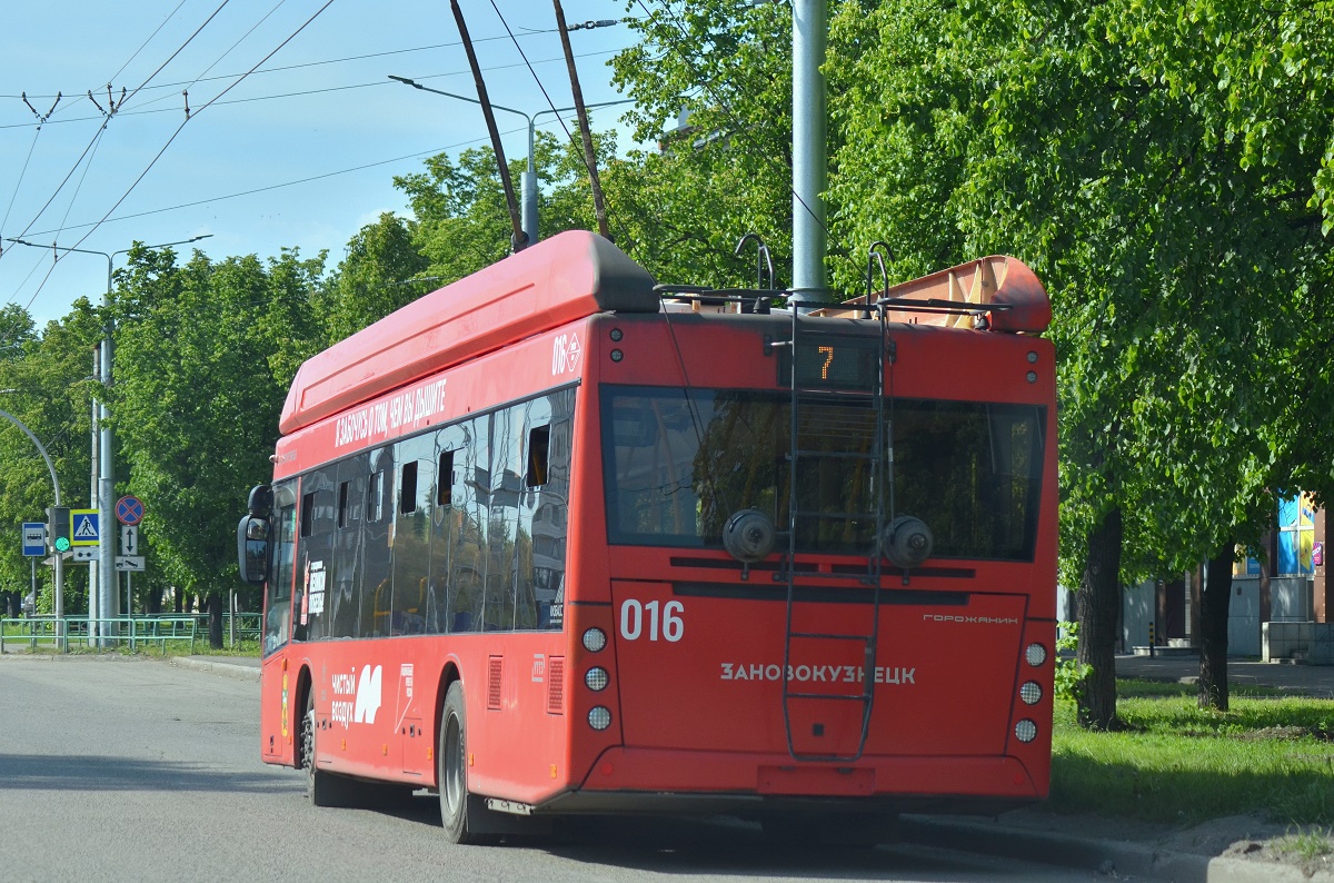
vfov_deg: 13.0
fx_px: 3882
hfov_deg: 19.5
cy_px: 442
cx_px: 667
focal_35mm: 105
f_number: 5.6
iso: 200
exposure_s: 1/1600
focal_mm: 70
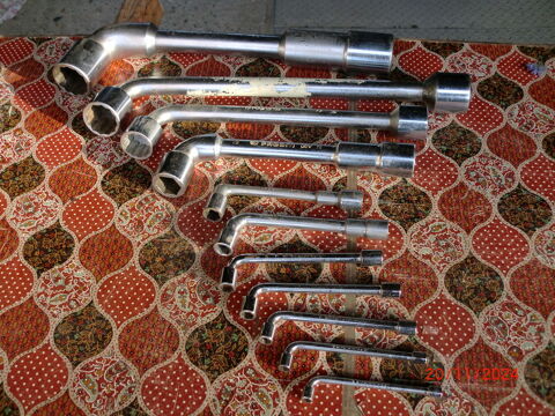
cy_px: 208
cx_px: 278
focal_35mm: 35
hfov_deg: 52.6
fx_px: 561
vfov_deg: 40.7
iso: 64
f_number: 3.1
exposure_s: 1/100
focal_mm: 6.3
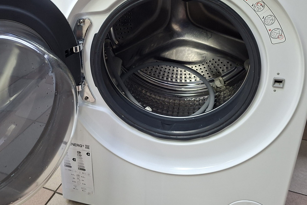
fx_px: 333
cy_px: 61
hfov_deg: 48.8
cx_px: 105
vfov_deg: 33.8
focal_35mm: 39
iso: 250
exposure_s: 1/50
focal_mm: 5.54
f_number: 1.8
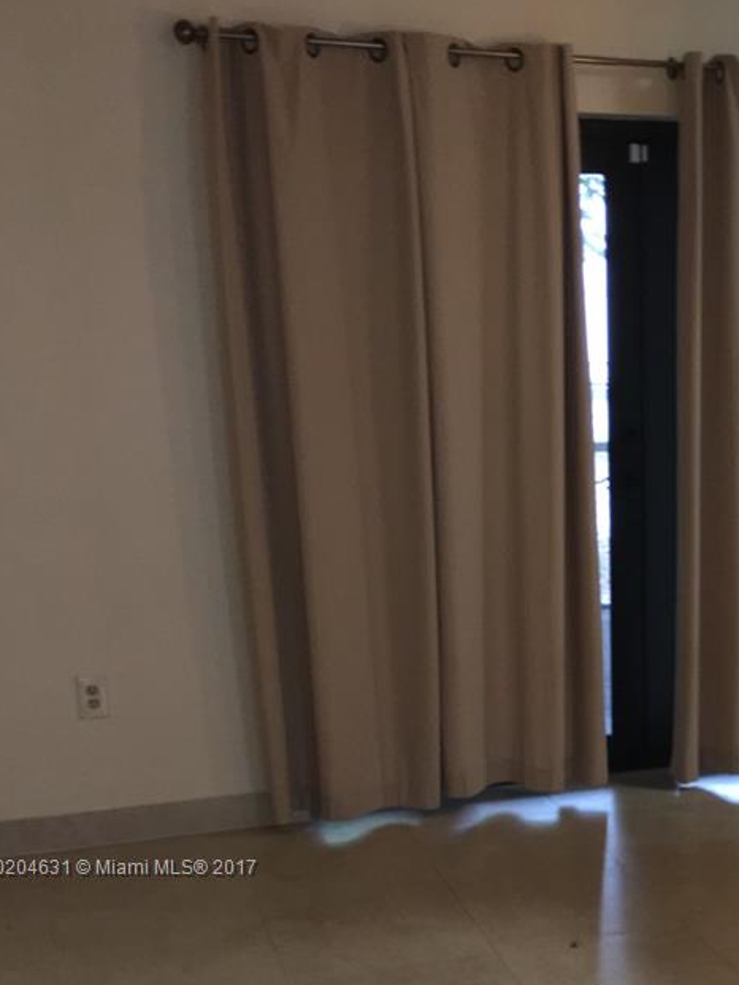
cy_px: 869
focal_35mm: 56
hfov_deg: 25.2
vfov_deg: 32.8
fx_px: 1593
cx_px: 680
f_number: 2.2
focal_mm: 4.15
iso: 64
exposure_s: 1/30
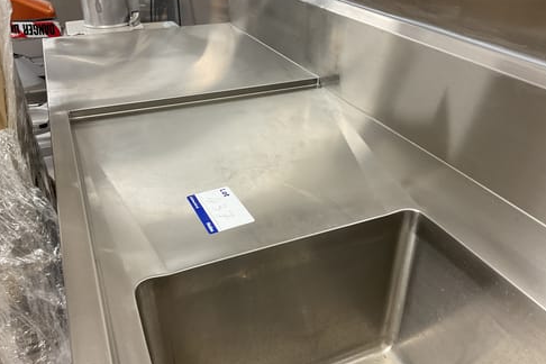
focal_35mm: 31
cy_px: 165
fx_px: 470
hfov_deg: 60.3
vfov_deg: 42.3
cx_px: 269
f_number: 1.8
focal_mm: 3
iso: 50
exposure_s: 1/50
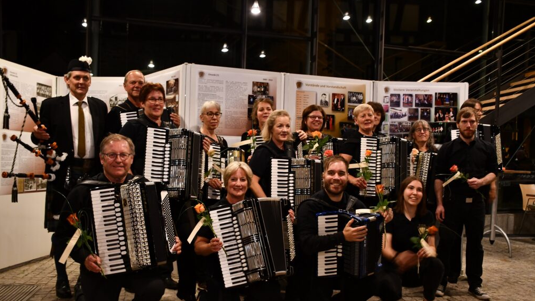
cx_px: 269
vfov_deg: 33.6
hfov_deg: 56.6
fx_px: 496
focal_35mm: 35
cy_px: 177
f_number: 3.5
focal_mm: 22
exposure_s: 1/13
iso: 640
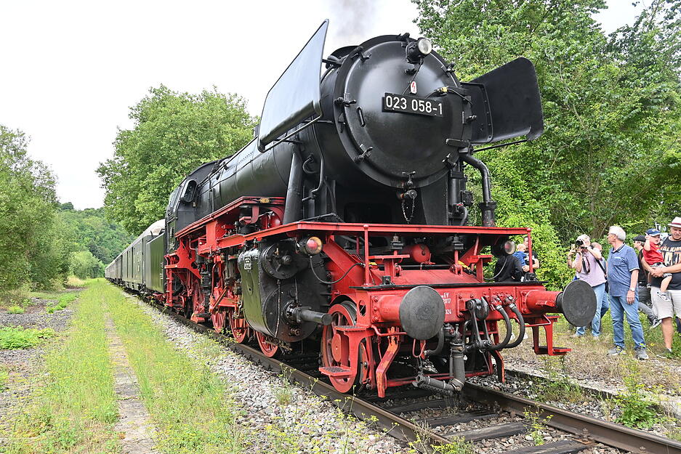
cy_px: 227
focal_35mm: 29
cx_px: 340
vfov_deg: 44.6
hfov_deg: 63.2
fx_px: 553
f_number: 5.6
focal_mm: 19.5
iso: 180
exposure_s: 1/250
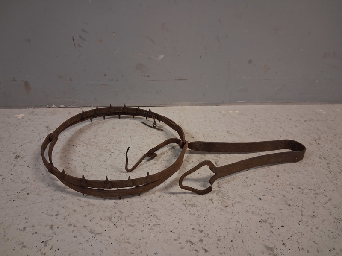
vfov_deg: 51.4
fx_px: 267
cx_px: 171
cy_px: 128
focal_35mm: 27
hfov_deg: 65.3
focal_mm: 4
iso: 500
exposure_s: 1/50
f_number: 1.8
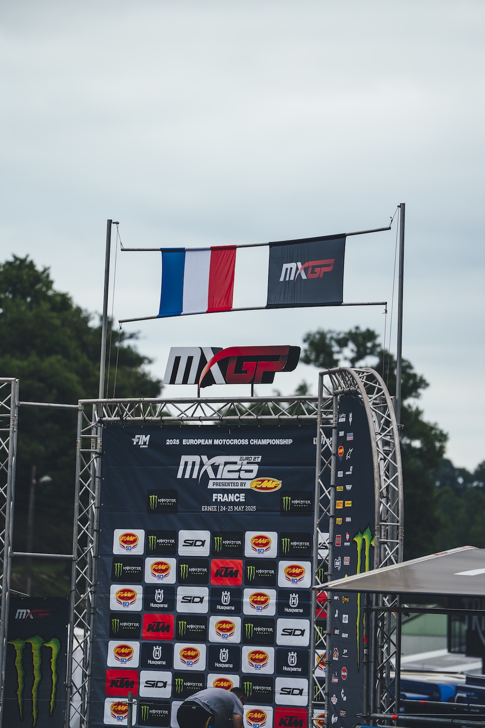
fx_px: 4042
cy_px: 364
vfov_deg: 10.3
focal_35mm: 200
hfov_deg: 6.9
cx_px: 242
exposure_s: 1/800
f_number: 2.8
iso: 100
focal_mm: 200
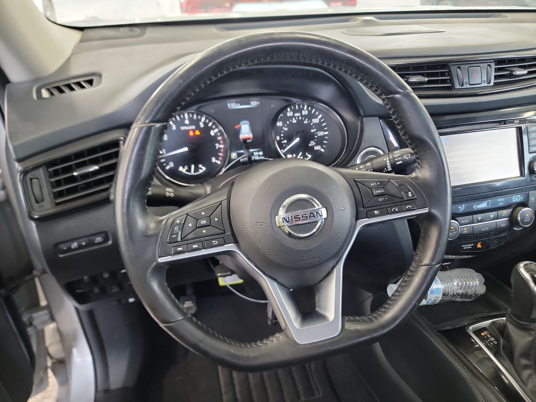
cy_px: 201
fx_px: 372
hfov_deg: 71.6
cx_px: 268
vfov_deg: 56.8
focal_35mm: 24
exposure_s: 1/59
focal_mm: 6.7
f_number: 1.8
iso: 814
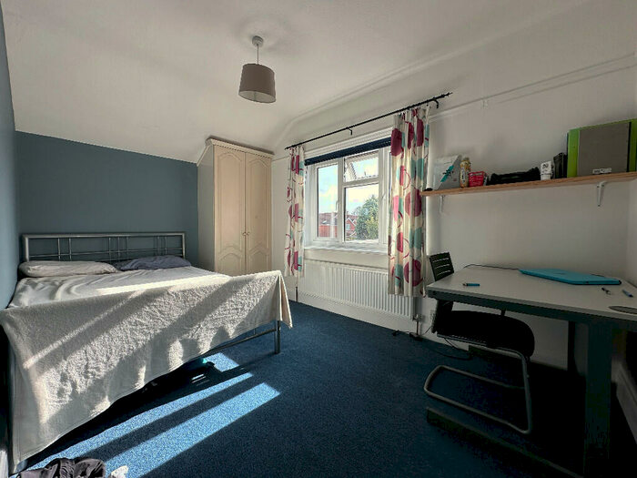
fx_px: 258
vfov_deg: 85.7
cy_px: 239
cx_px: 318
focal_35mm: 14
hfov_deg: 102.1
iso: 40
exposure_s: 1/280
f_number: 2.2
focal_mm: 2.22
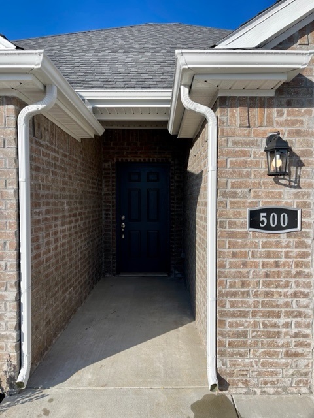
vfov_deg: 67.3
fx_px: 314
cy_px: 209
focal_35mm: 26
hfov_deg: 53.1
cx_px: 157
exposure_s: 1/3257
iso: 32
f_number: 1.6
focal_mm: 5.1
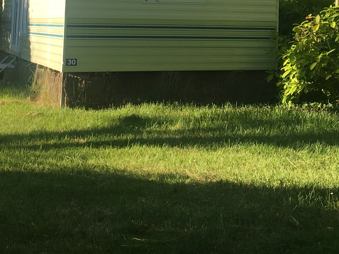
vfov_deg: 17.2
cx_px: 318
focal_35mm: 82
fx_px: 803
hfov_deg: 23.1
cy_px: -48
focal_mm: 4.15
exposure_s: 1/635
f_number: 2.2
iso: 25
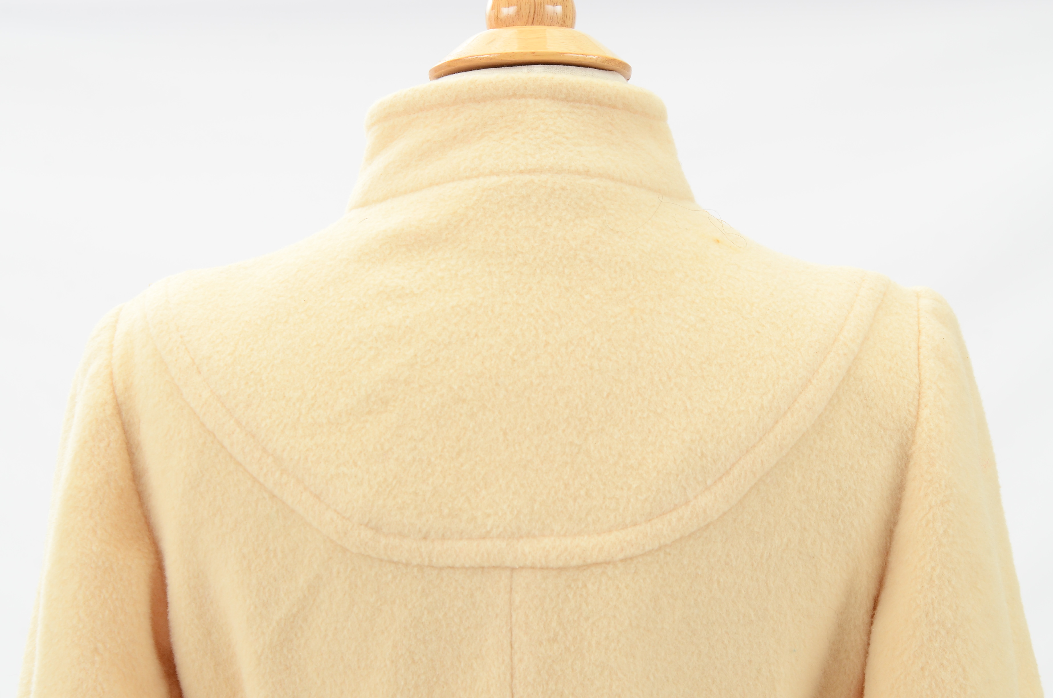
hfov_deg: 24.7
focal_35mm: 82
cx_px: 526
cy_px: 349
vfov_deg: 16.5
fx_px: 2408
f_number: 10
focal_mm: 55
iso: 320
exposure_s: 1/80
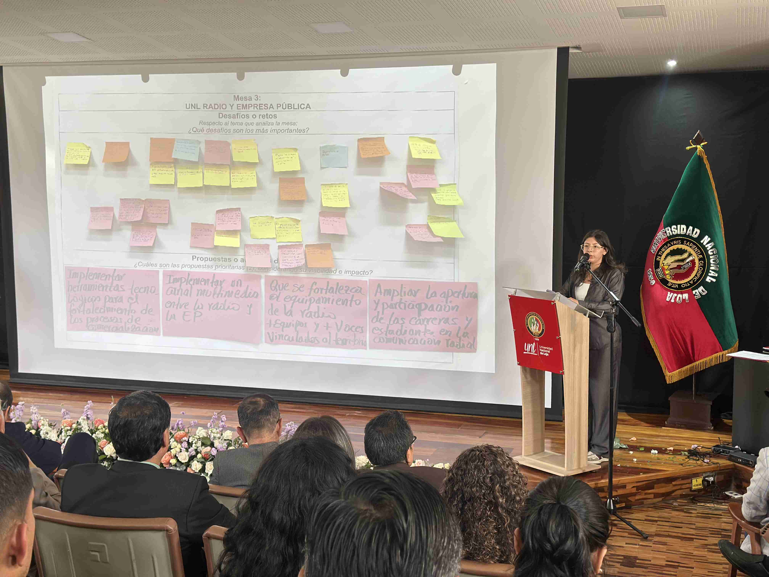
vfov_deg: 30.3
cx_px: 384
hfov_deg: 39.7
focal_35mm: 48
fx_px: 1066
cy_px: 288
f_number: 1.8
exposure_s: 1/60
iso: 100
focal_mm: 6.9
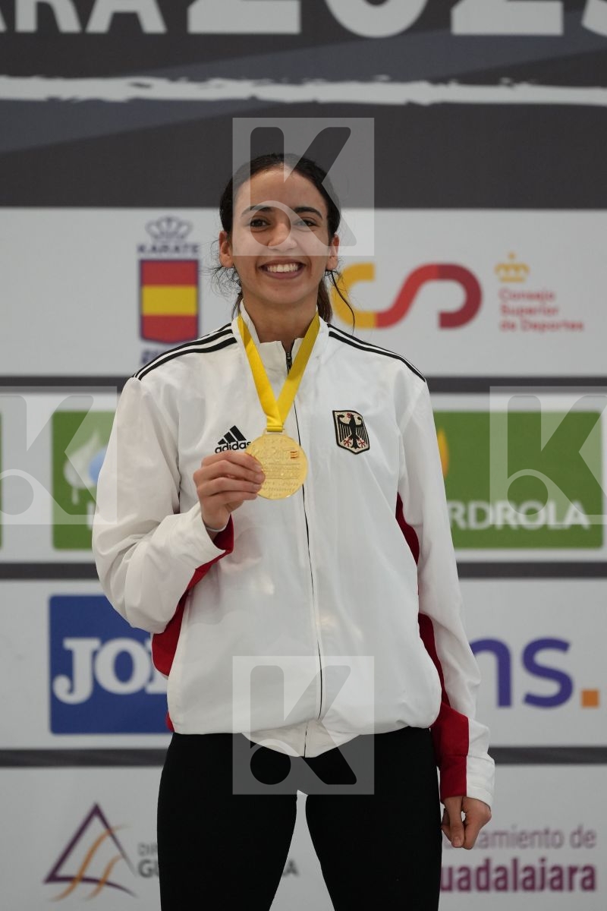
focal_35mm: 300
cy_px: 456
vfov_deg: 6.9
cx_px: 304
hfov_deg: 4.6
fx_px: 7587
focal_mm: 200
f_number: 2.8
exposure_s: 1/500
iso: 1600
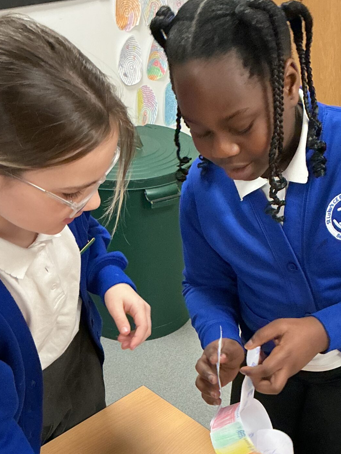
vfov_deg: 35.7
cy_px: 315
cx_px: 251
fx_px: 696
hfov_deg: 27.2
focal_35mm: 53
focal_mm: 3
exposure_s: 1/60
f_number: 1.8
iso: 200
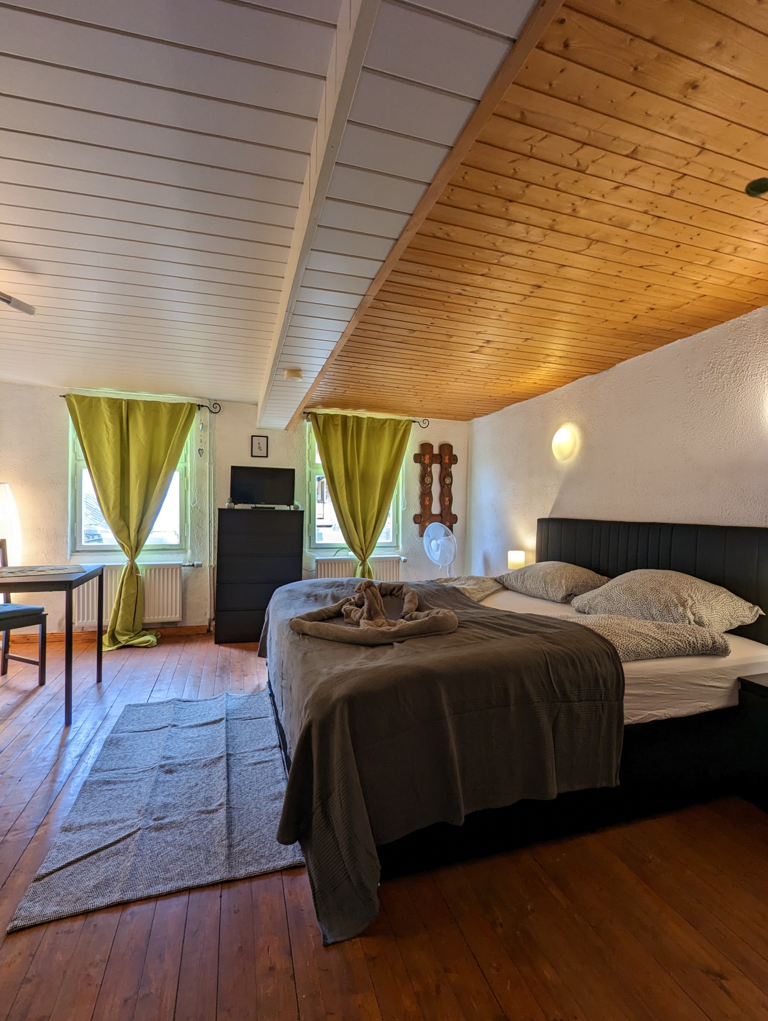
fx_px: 472
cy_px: 510
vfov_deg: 94.4
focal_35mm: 16
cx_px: 384
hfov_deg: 78.2
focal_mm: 2.35
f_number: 2.2
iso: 76
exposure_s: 1/50
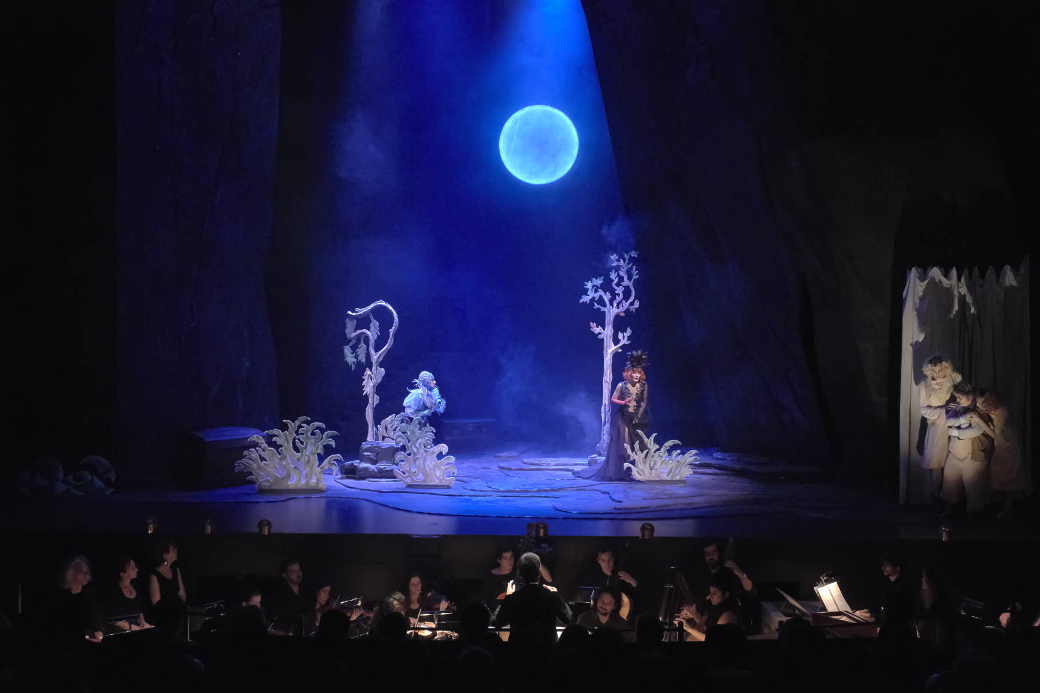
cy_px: 346
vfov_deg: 29.9
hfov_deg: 43.6
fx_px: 1300
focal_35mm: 45
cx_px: 520
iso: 6400
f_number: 5.6
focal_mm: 30.2
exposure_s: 1/125
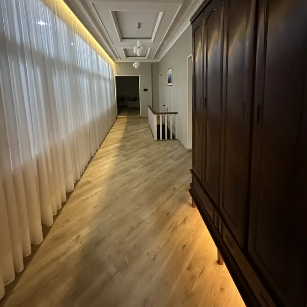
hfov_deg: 84.0
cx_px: 151
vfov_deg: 81.6
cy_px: 106
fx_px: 171
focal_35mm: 17
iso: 1000
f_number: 2.2
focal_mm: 2.22
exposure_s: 1/34
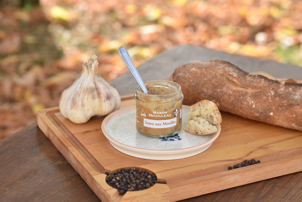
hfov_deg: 23.9
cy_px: 101
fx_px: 713
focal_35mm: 85
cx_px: 151
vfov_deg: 16.1
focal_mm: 85
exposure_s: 1/800
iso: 320
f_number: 7.1
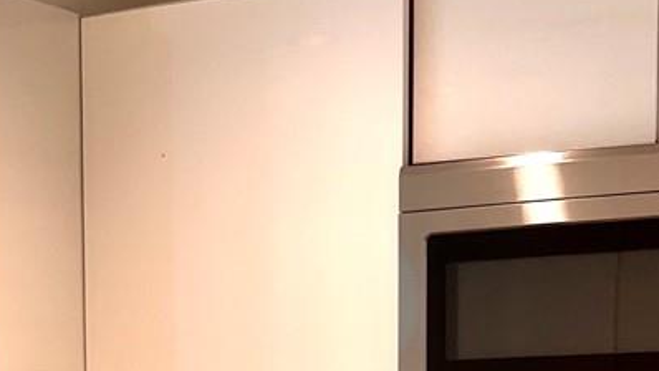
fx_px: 1992
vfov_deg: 10.1
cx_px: 35
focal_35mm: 114
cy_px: 628
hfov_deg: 18.4
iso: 100
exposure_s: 1/120
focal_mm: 5.1
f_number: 1.6
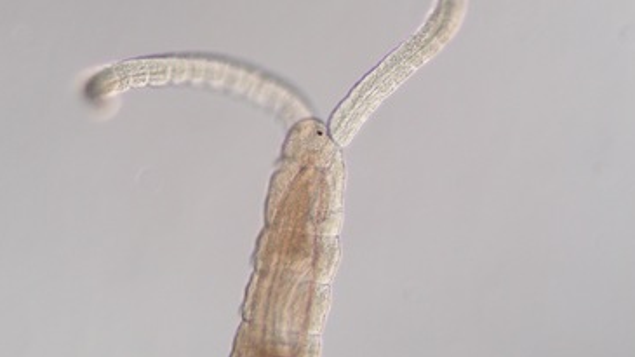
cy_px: 156
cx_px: 315
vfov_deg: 6.5
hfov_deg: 11.5
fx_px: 3164
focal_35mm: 188
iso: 100
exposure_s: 1/268
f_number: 5.8
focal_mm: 26.3
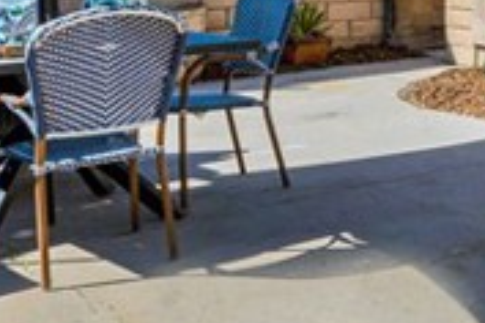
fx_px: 1091
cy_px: -100
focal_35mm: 81
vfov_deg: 16.0
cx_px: 786
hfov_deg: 20.3
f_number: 9
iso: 125
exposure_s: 1/320
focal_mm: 14
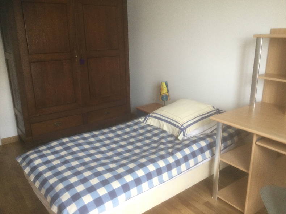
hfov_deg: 58.4
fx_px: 256
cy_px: 107
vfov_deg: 45.4
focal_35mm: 31
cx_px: 143
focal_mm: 3.3
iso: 125
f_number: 2.4
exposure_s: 1/33
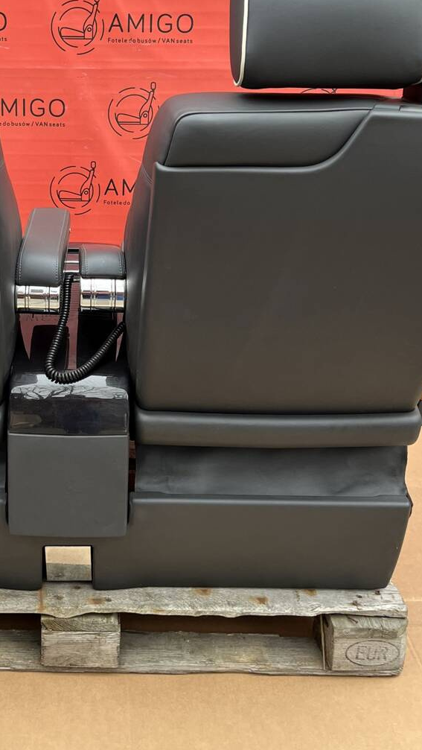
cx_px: 76
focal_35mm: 45
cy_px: 244
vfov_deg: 44.7
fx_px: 895
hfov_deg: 26.0
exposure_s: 1/121
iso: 80
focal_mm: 5.1
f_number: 1.6
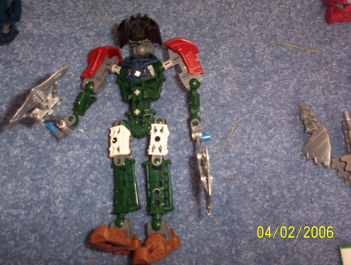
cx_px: 176
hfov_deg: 47.8
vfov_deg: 37.0
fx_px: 396
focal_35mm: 39
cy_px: 132
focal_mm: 6
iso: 140
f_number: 4.5
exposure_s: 1/30
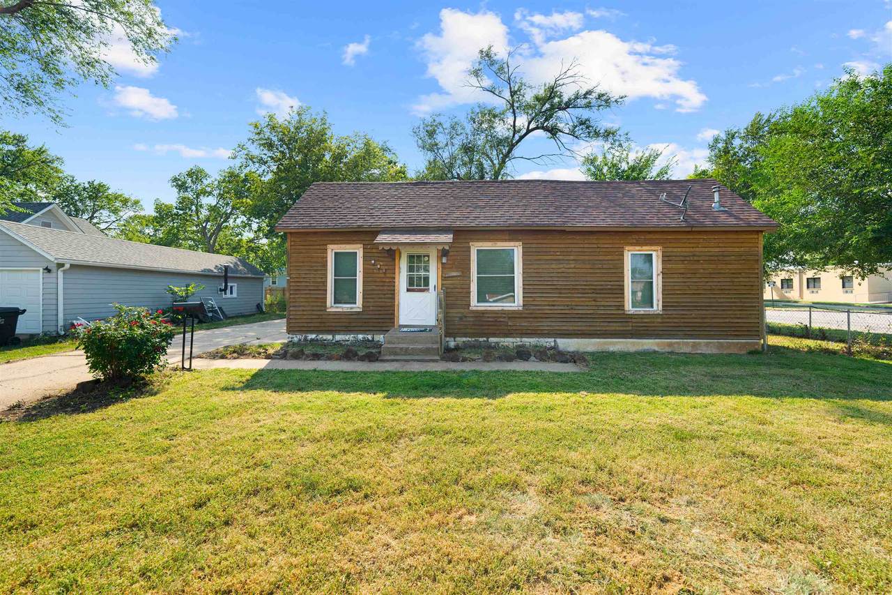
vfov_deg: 81.2
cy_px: 298
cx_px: 446
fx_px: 347
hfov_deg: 104.3
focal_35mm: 14
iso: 100
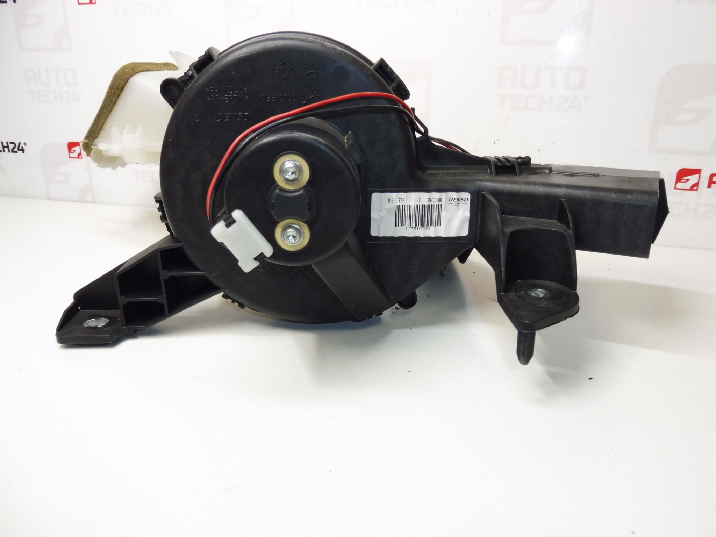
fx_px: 558
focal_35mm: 27
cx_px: 358
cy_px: 268
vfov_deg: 51.4
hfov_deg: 65.3
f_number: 4
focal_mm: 4.8
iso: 200
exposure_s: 1/60
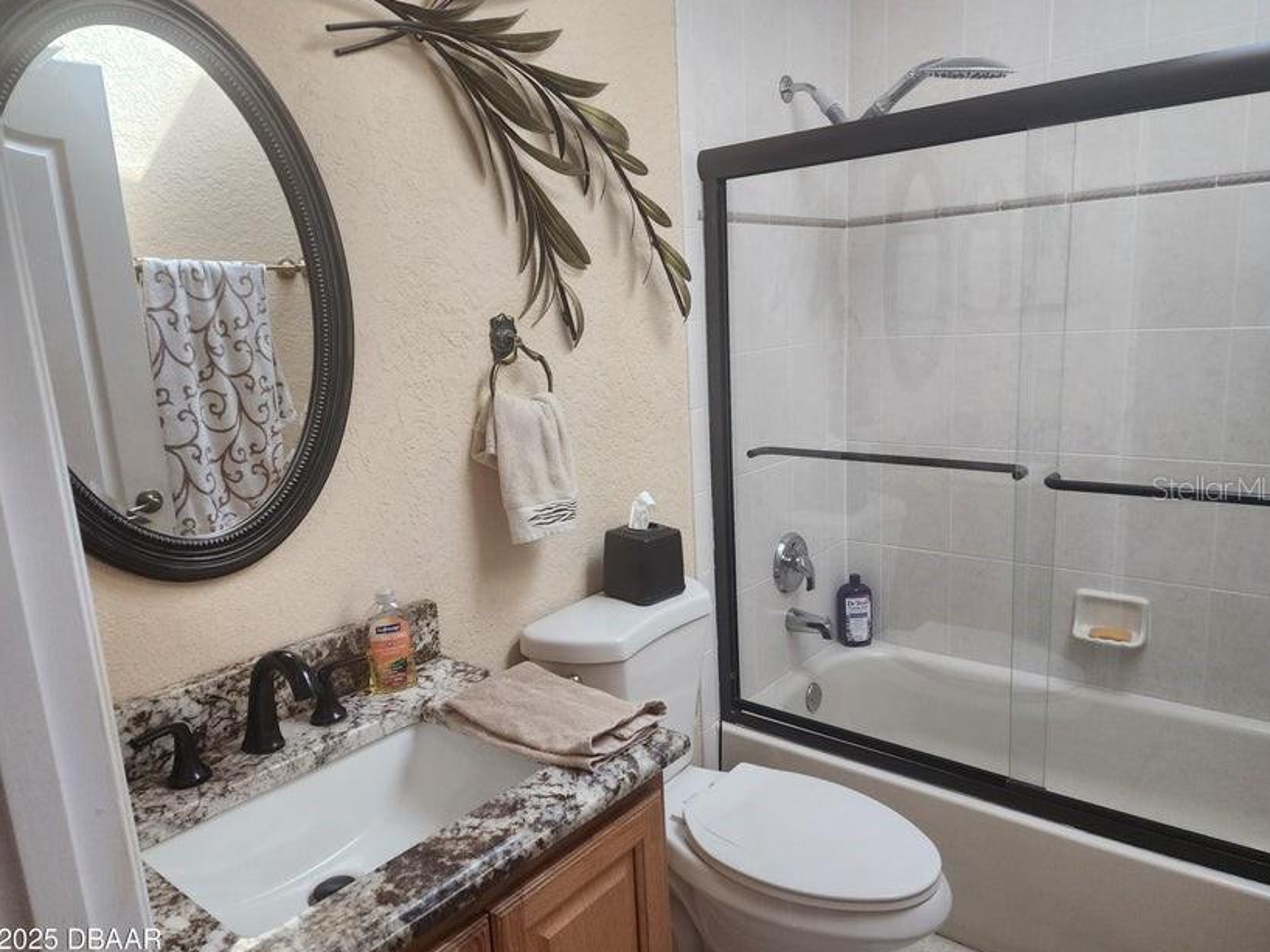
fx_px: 880
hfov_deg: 71.6
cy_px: 488
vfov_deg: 56.8
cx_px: 636
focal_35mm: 24
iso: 200
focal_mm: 6.4
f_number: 1.8
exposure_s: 1/180
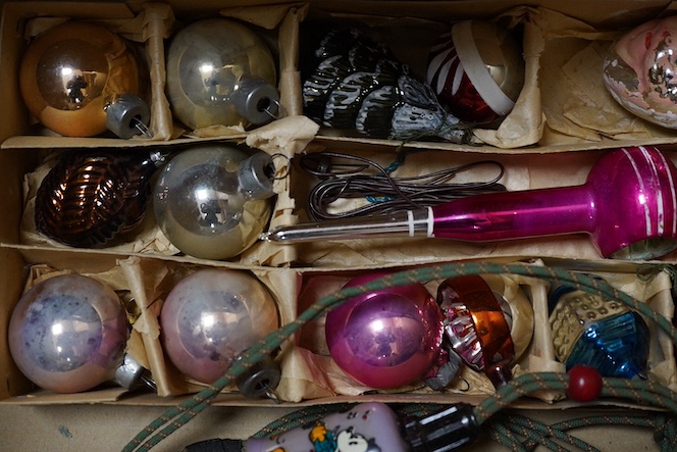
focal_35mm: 61
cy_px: 215
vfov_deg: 22.3
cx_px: 389
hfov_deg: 32.8
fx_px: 1147
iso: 1250
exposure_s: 1/125
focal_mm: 30
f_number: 3.5
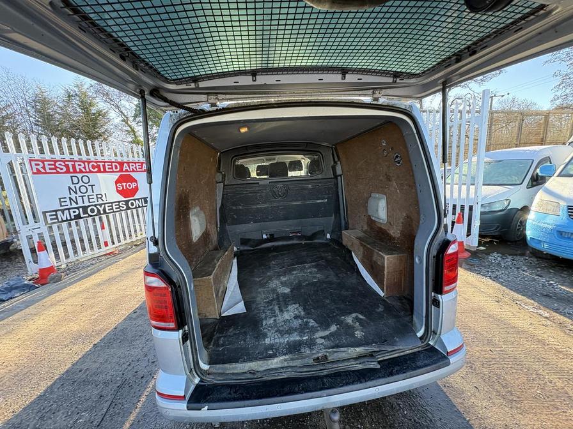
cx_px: 286
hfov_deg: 102.1
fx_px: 232
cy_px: 214
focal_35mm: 14
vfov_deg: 85.7
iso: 160
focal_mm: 2.22
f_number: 2.2
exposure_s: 1/99
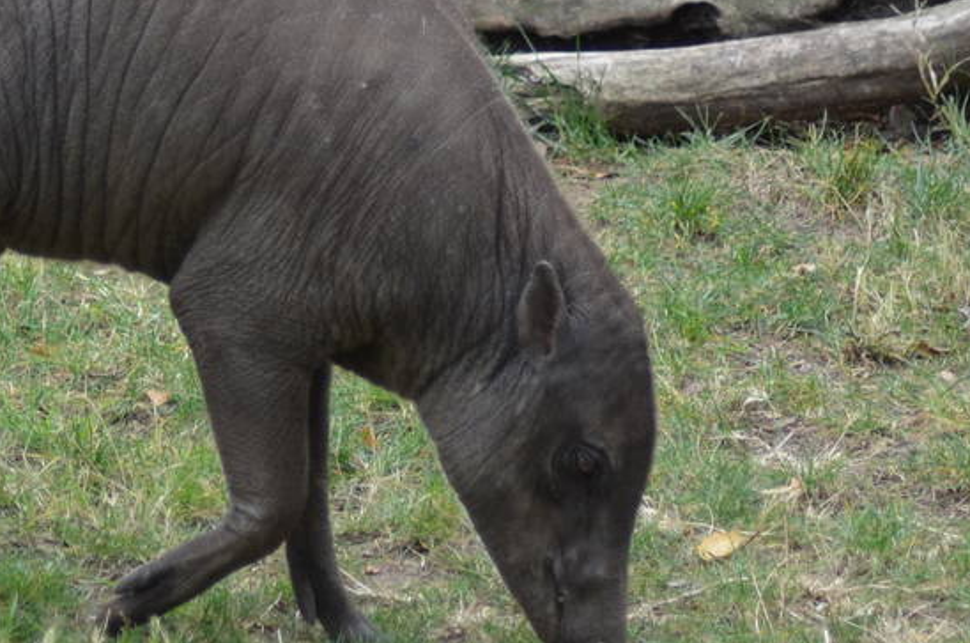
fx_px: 10836
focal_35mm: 403
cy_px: 81
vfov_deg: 3.4
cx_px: -34
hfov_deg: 5.1
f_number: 4.5
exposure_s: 1/320
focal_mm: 92
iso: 400
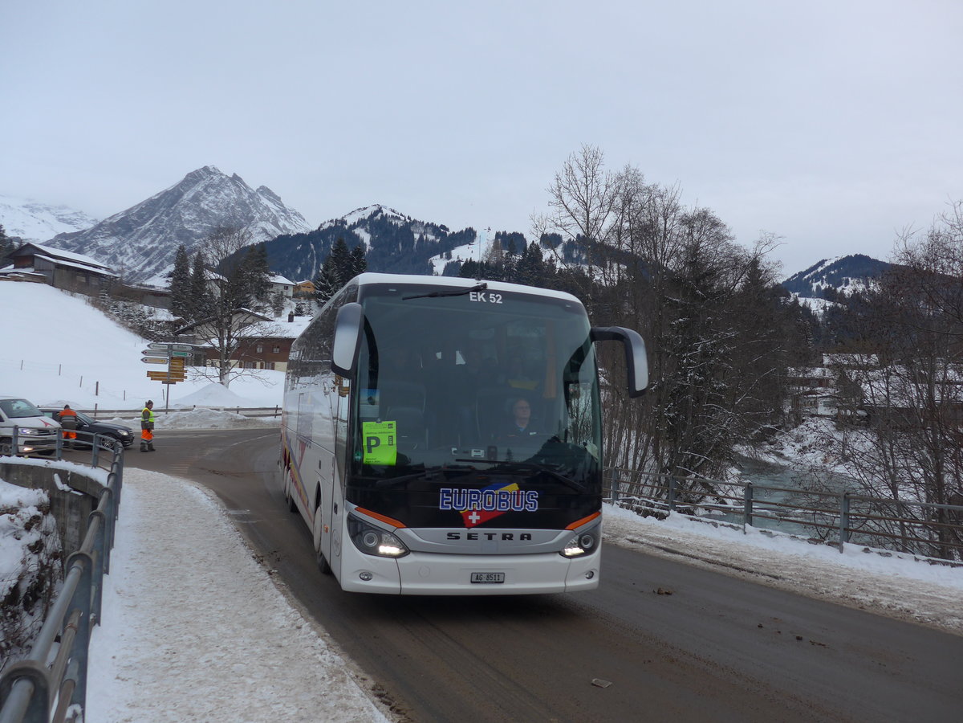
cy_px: 362
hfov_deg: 61.7
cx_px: 482
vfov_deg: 48.2
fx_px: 807
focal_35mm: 29
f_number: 2.8
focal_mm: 6
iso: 80
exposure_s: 1/200
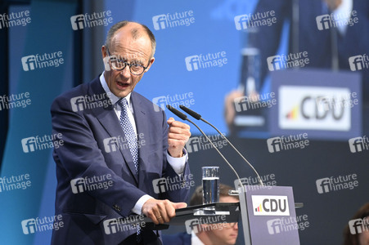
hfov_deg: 4.9
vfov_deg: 3.3
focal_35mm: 420
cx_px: 184
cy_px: 122
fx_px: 4302
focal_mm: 420
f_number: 5.6
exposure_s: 1/500
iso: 8000
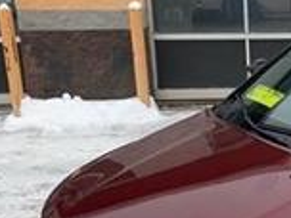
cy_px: 159
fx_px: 723
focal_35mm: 86
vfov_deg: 17.1
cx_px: 350
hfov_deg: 21.2
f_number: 1.8
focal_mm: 4.25
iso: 25
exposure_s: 1/122
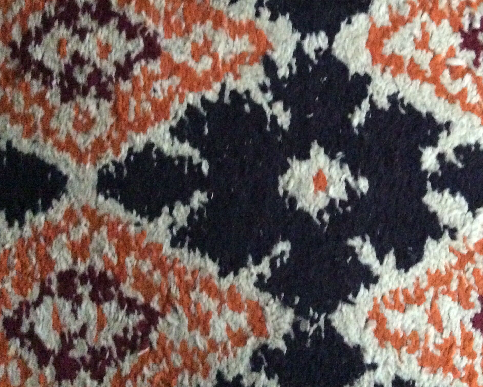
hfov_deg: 42.5
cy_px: 151
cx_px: 312
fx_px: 615
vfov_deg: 34.8
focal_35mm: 43
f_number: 2.4
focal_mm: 3.3
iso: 800
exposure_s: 1/15
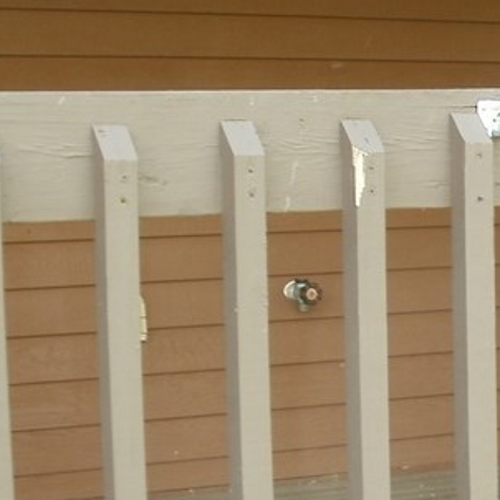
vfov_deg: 16.0
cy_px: 407
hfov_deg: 15.4
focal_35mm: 108
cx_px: 642
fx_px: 1765
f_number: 3.5
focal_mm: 6.3
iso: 100
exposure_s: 1/60
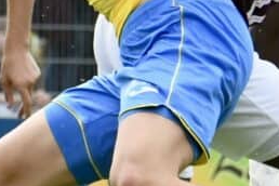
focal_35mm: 1428
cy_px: 26
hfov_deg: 1.4
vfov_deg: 1.0
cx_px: -45
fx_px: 11066
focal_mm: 180
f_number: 10
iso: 2000
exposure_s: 1/1600
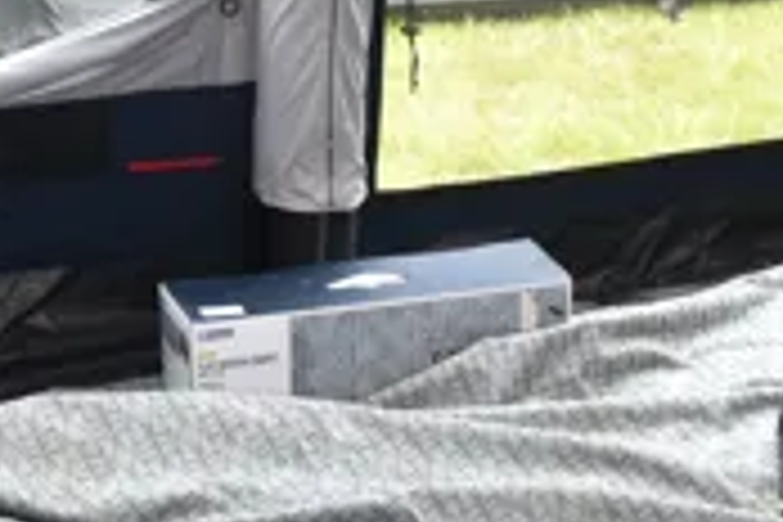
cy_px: 380
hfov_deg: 16.3
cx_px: 693
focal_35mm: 124
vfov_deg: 11.0
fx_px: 2697
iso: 400
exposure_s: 1/125
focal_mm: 18
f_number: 5.6
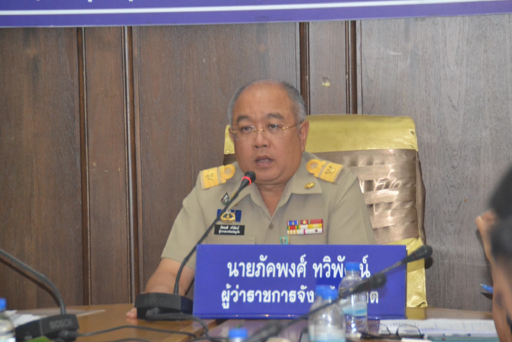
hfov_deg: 6.9
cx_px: 256
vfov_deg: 4.6
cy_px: 171
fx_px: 4266
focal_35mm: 300
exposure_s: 1/60
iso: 3200
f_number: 6.3
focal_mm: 200
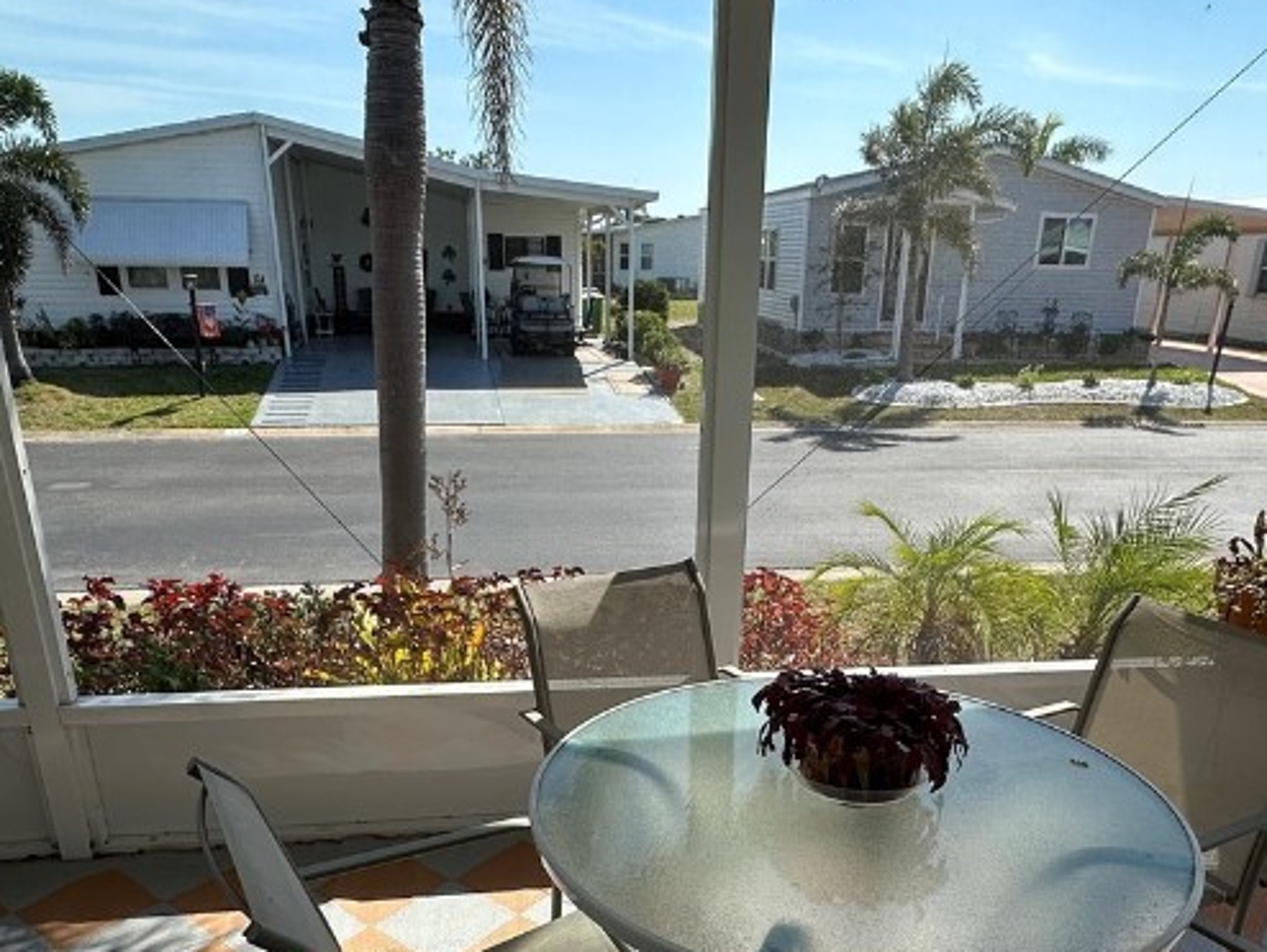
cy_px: 701
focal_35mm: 29
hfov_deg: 61.6
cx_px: 654
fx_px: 1062
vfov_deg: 46.7
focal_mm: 2.22
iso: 40
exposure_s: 1/1014
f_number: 2.2
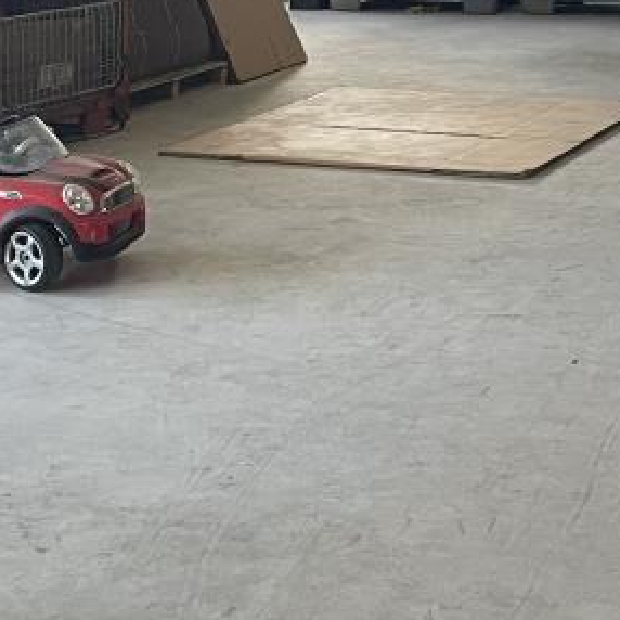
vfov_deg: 16.3
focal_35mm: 103
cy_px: -85
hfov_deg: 16.7
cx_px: 514
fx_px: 2087
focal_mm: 4.2
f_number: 1.6
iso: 125
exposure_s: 1/87
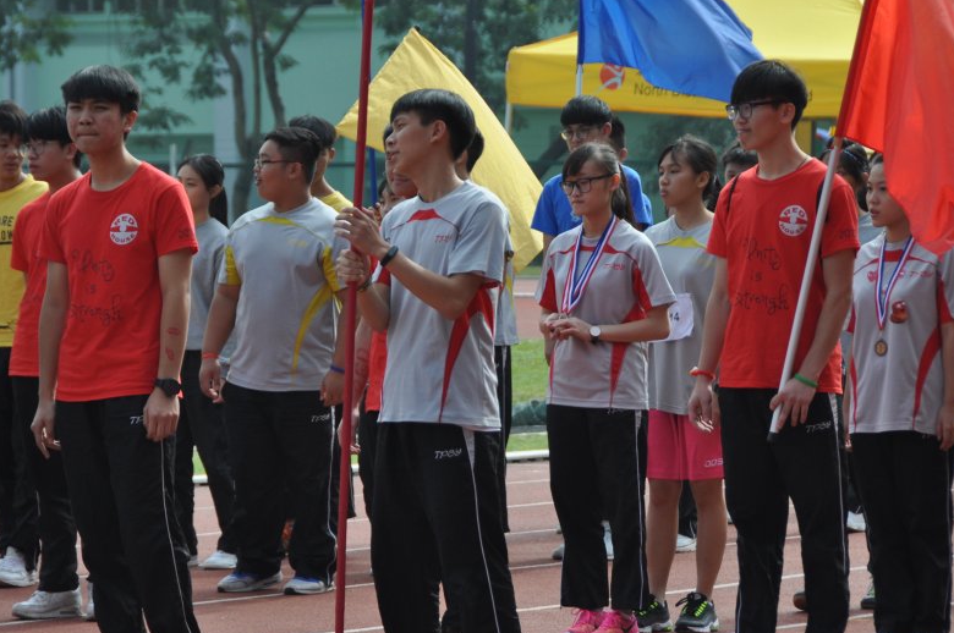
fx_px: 5469
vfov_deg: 6.6
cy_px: 236
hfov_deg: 10.0
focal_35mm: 207
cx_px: 443
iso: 400
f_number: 5.3
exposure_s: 1/1250
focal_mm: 105
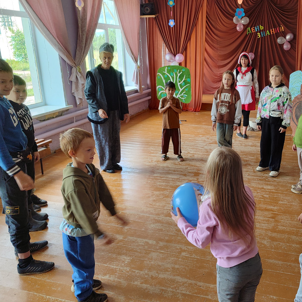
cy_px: 157
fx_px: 316
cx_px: 203
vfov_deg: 51.1
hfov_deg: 50.1
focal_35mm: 32
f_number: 1.89
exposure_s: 1/50
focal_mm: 5.95
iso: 56
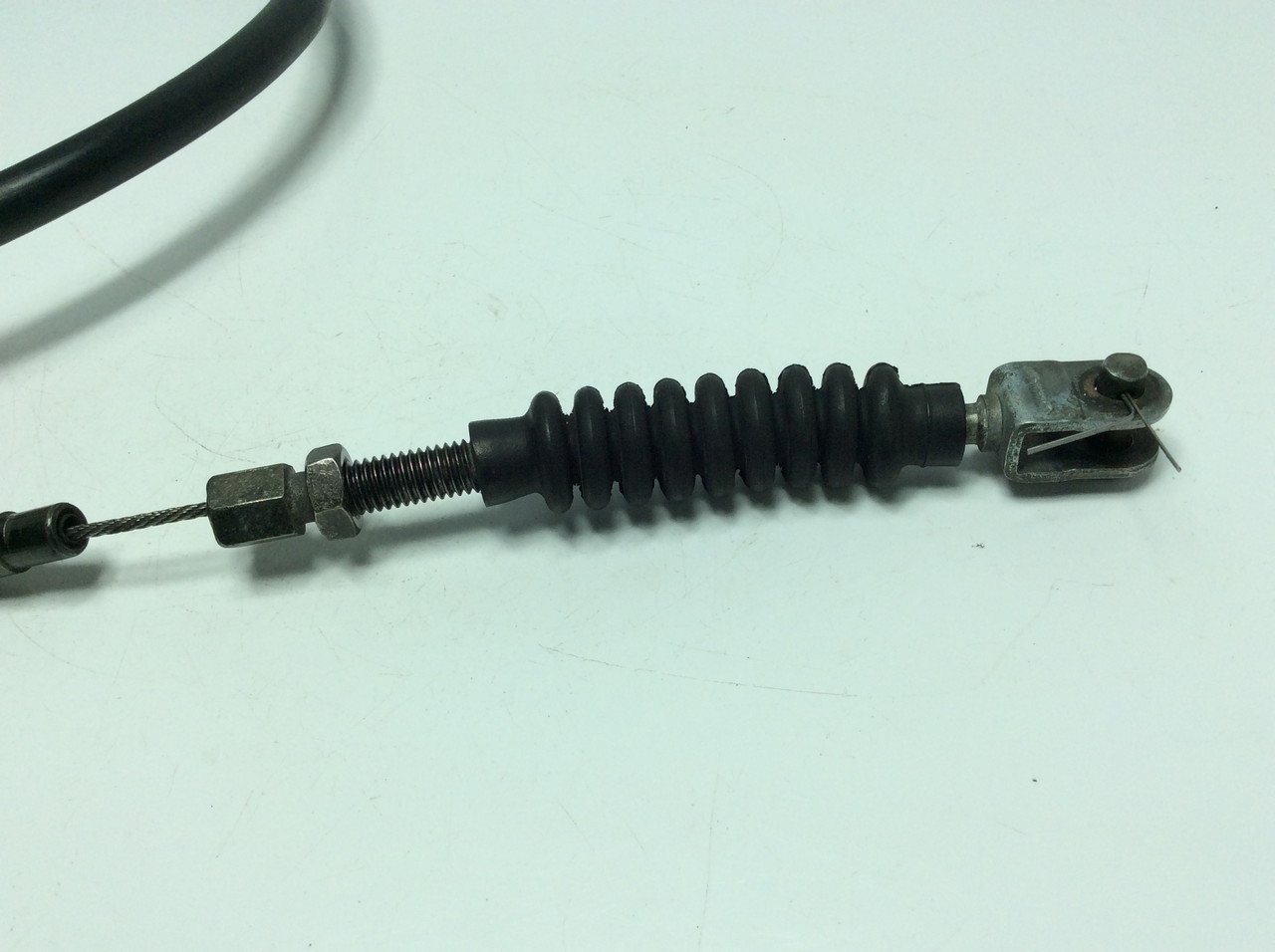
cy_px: 476
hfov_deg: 56.9
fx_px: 1177
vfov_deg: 44.1
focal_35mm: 32
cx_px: 638
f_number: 2.4
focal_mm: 3.3
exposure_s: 1/578
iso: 32
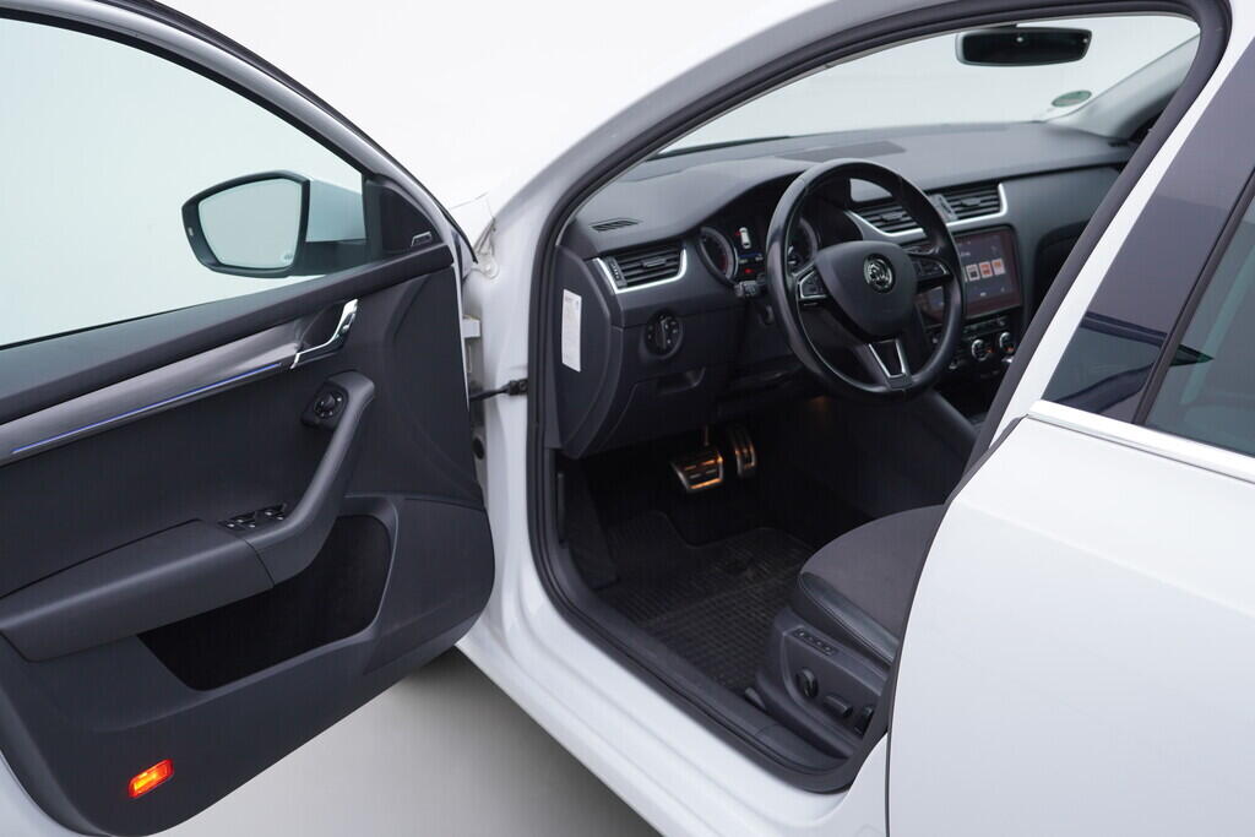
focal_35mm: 36
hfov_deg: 53.1
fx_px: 1255
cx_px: 628
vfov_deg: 36.9
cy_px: 418
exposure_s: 1/60
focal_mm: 24
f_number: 3.5
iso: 125
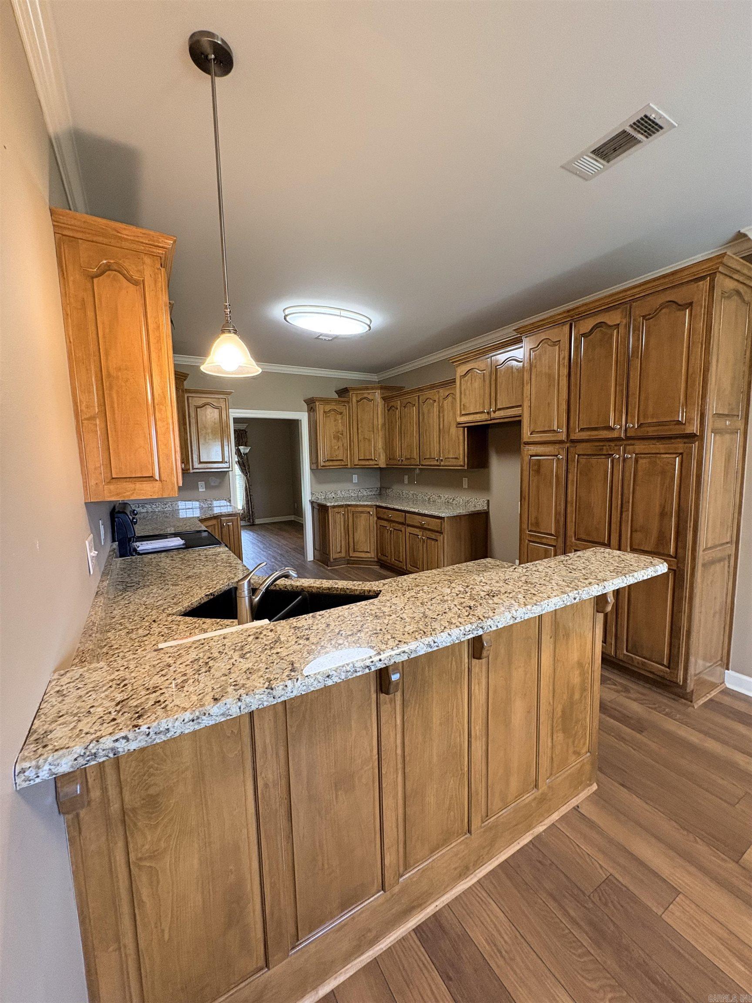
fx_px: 406
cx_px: 376
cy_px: 502
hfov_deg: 85.7
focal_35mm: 14
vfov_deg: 102.1
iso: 320
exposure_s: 1/60
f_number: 2.2
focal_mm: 2.22
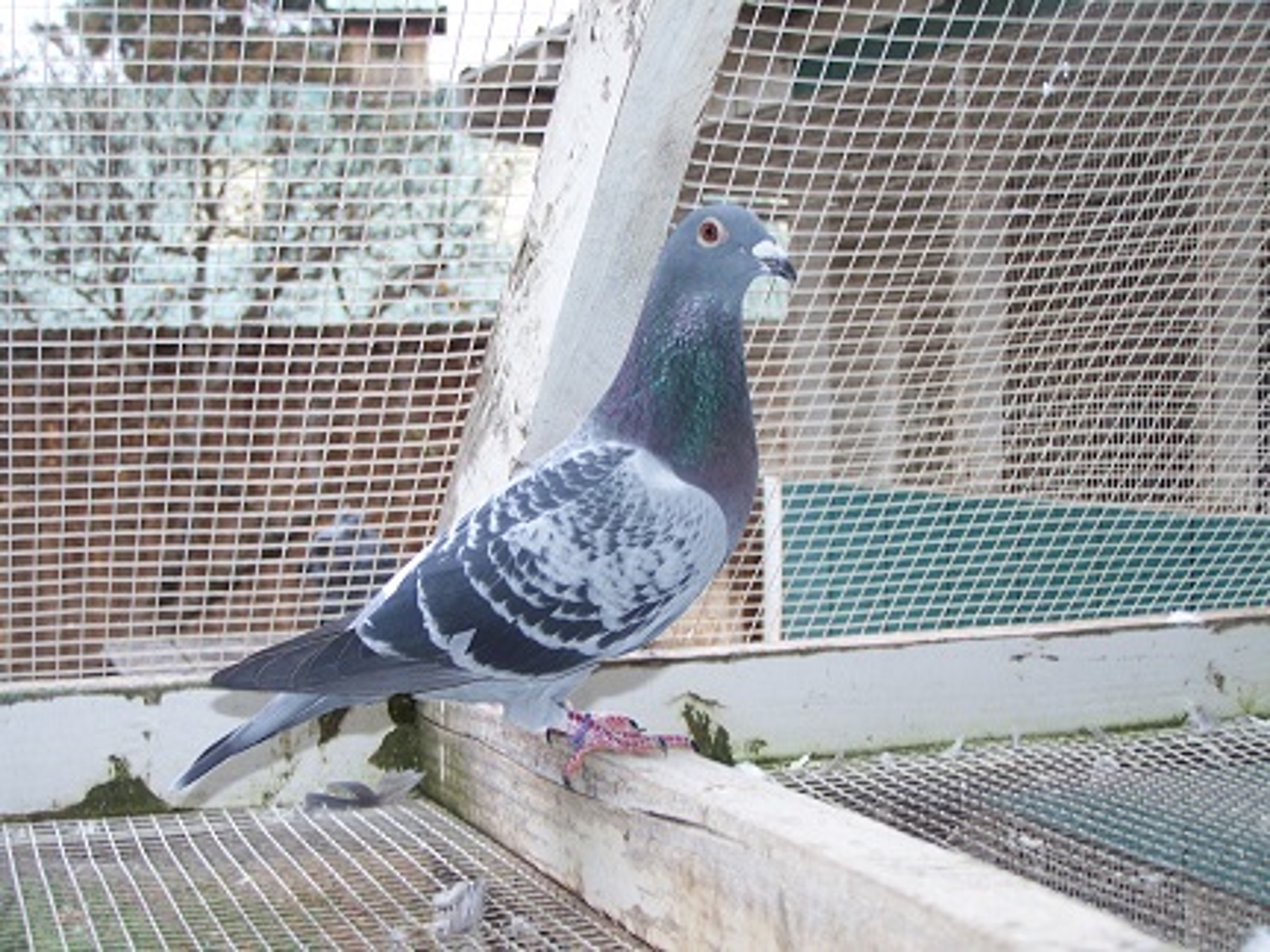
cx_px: 635
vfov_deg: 24.8
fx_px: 2165
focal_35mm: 59
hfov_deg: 32.7
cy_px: 476
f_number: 3.1
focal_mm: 9.8
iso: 80
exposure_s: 1/60
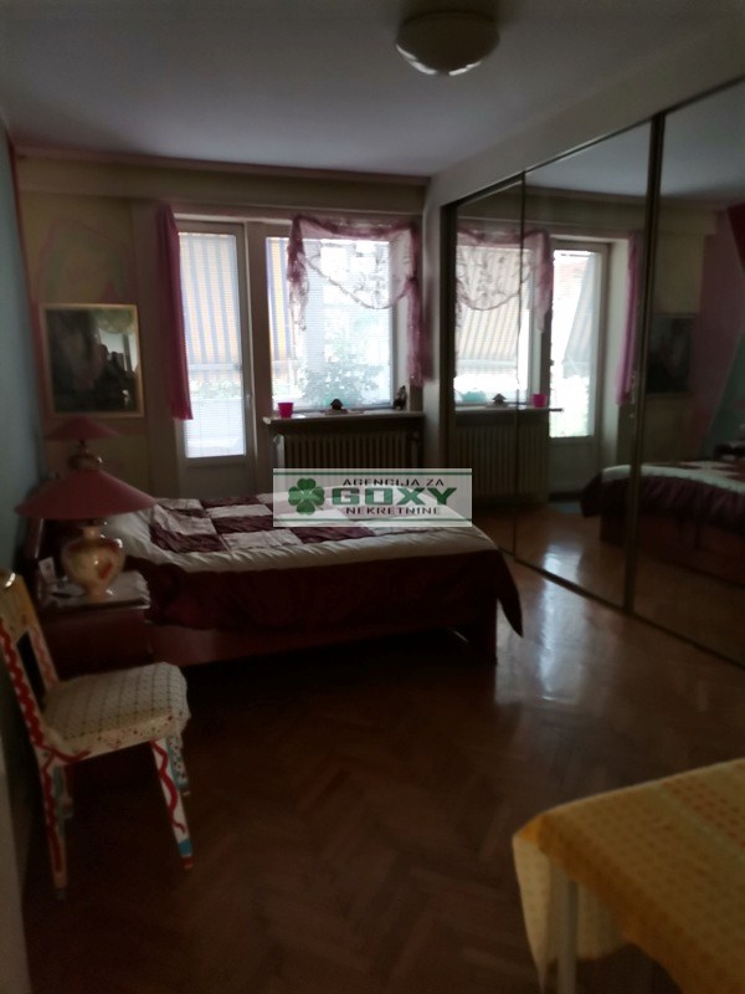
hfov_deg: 53.1
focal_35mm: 26
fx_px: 746
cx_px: 372
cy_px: 497
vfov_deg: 67.3
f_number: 1.8
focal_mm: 4.75
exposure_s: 1/33.3
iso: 320
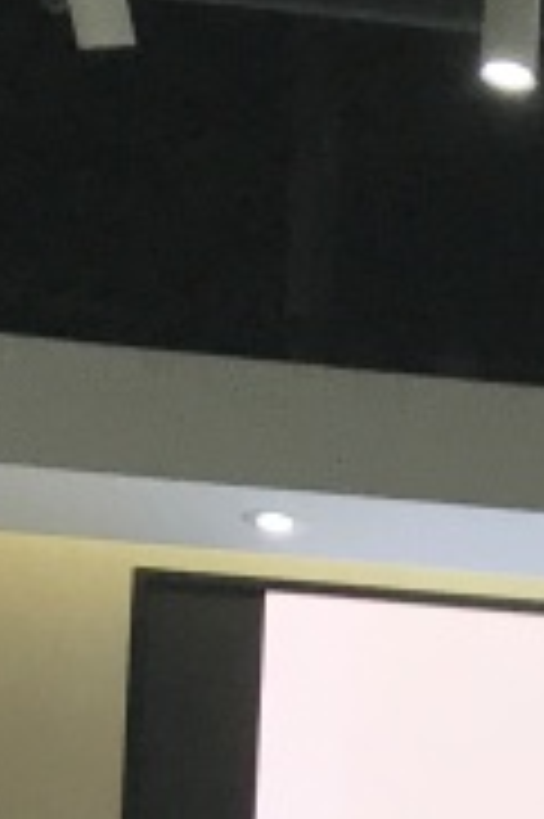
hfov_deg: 7.0
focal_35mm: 173
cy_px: 1710
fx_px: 3929
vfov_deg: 10.7
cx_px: 1677
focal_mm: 3.99
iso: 32
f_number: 1.8
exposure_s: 1/100
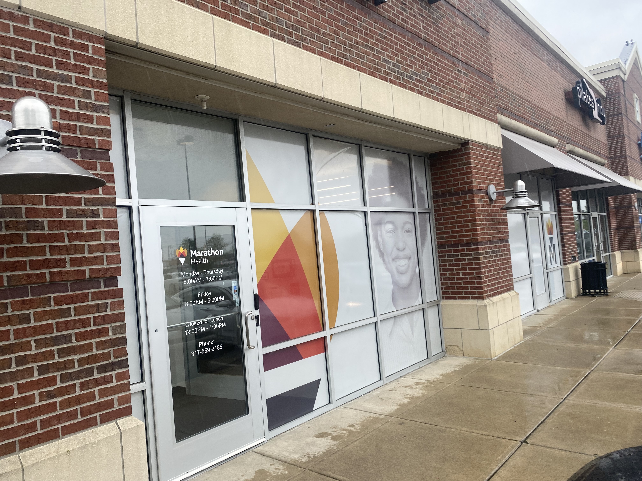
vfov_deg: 53.1
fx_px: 482
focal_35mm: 26
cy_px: 240
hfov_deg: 67.3
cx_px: 321
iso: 32
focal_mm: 4.25
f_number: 1.8
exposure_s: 1/241
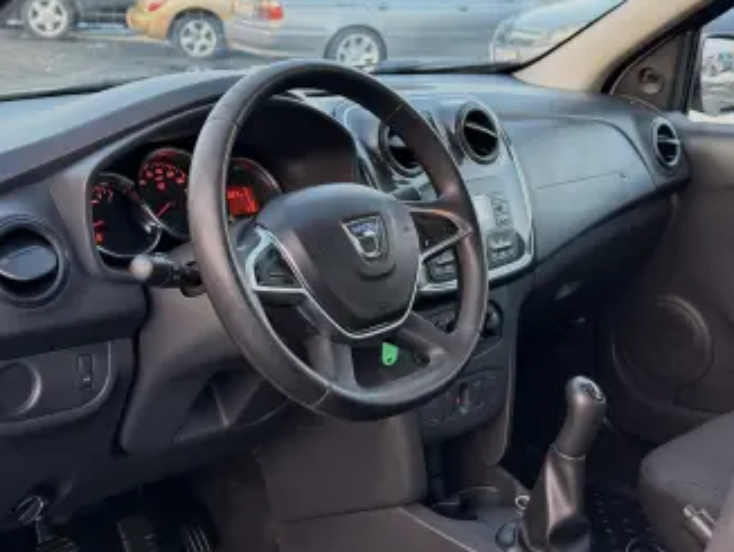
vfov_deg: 27.6
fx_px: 1125
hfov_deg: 36.1
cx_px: 333
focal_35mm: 53
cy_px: 270
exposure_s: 1/60
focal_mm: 6.76
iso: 200
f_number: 1.78
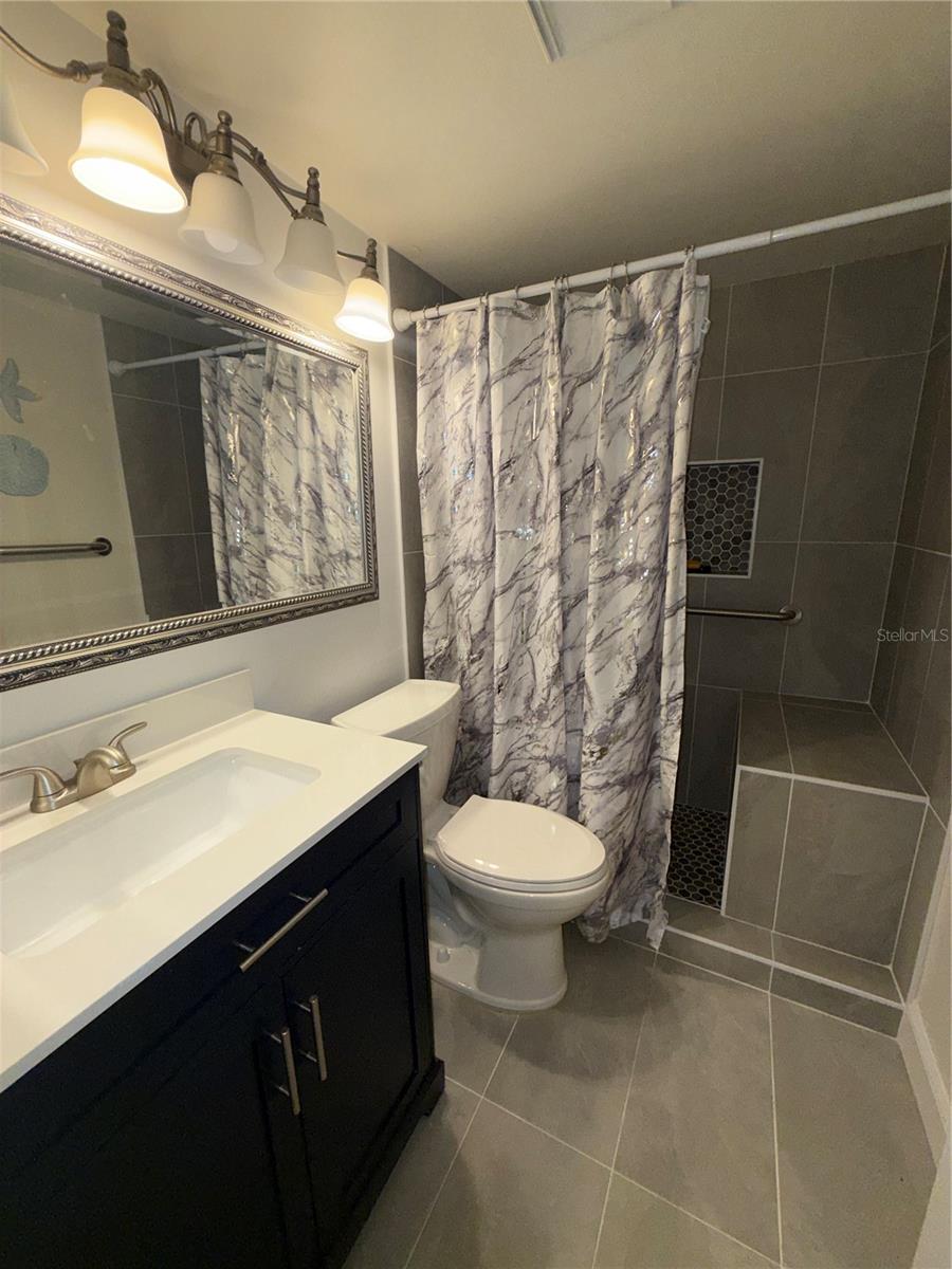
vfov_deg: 102.1
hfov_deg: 85.7
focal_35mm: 14
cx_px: 476
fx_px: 513
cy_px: 634
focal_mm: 2.22
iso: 64
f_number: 2.2
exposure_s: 1/122
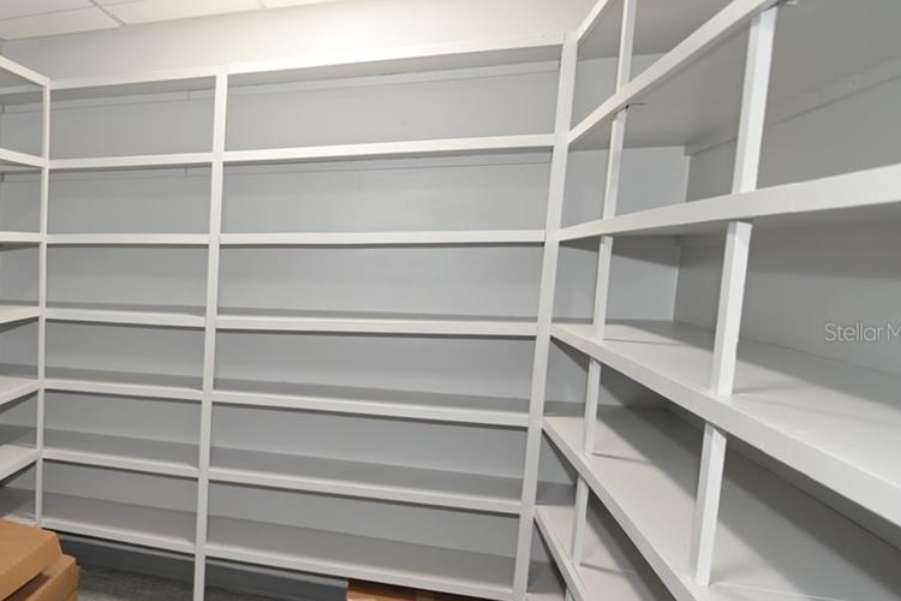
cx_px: -30
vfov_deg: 41.1
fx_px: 801
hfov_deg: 47.2
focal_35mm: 32
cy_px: 332
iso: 400
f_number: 4
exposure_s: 1/60
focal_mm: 10
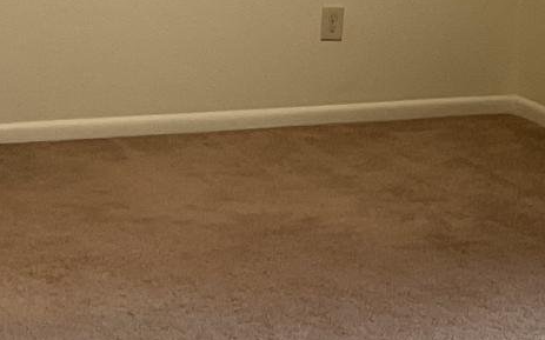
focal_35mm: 136
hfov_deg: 15.1
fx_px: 2019
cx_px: 564
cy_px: 25
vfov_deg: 9.6
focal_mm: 3
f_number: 1.8
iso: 40
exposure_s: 1/60
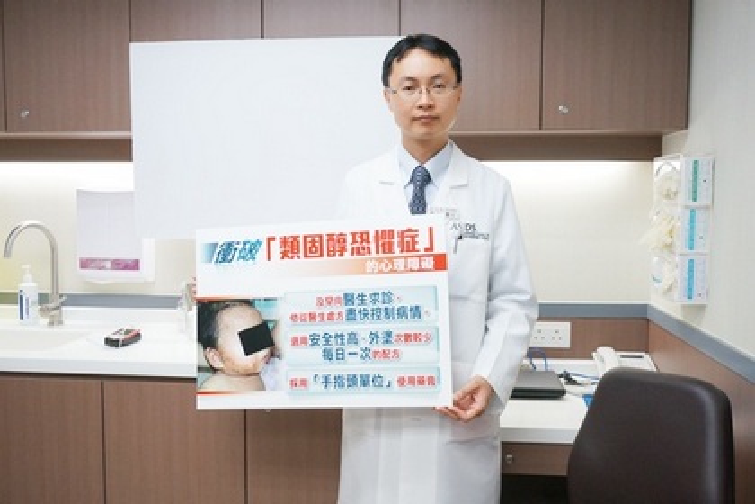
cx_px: 378
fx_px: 755
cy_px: 252
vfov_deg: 36.9
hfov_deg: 53.1
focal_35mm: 36
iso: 1250
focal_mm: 24
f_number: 4.5
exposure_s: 1/160
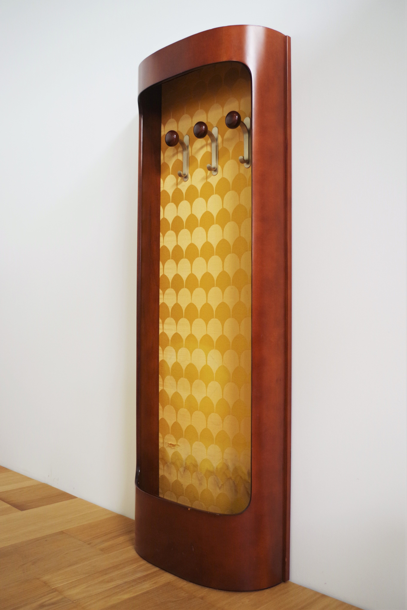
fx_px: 577
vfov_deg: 55.8
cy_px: 305
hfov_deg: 38.9
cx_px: 204
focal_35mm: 34
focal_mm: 23.13
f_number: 4
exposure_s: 1/60
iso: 400
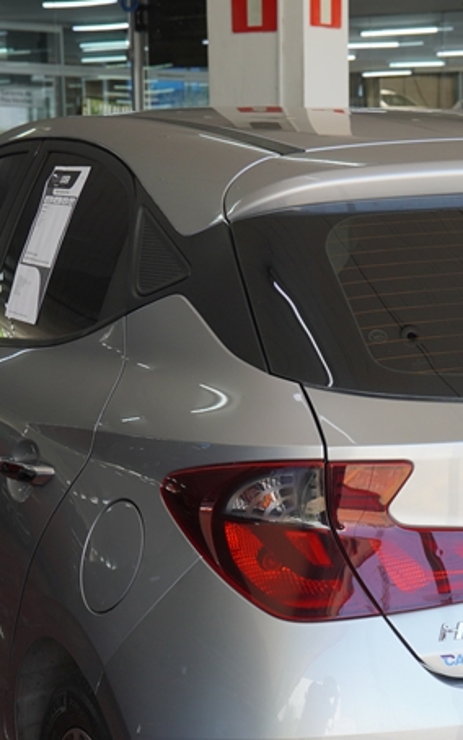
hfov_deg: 15.0
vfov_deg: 23.8
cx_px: 424
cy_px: 550
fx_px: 1738
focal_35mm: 86
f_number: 4.5
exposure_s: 1/80
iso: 100
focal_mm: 25
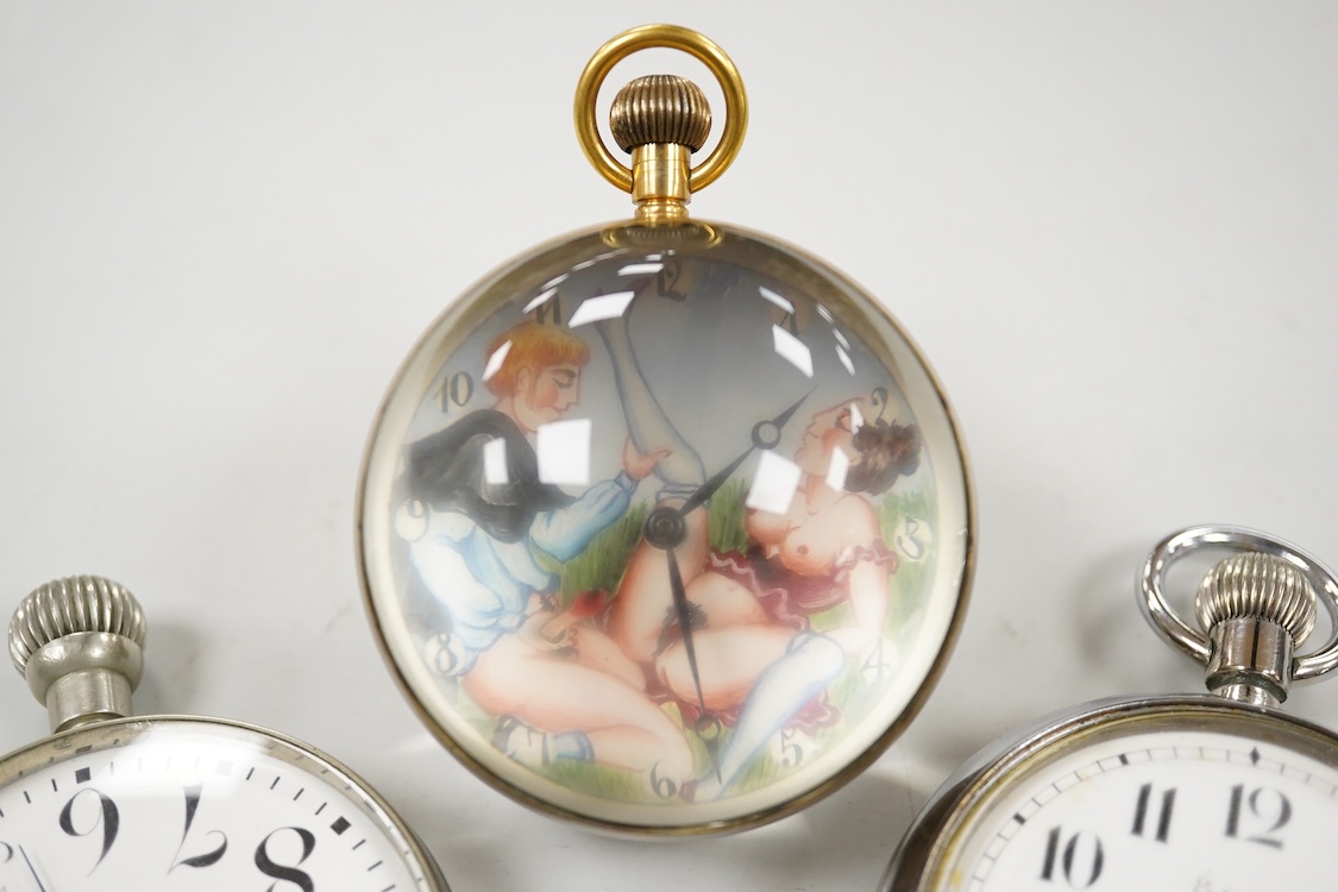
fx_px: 1672
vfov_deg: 29.9
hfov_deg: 43.6
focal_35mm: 45
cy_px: 446
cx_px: 669
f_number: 3.5
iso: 2500
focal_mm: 30
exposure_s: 1/500
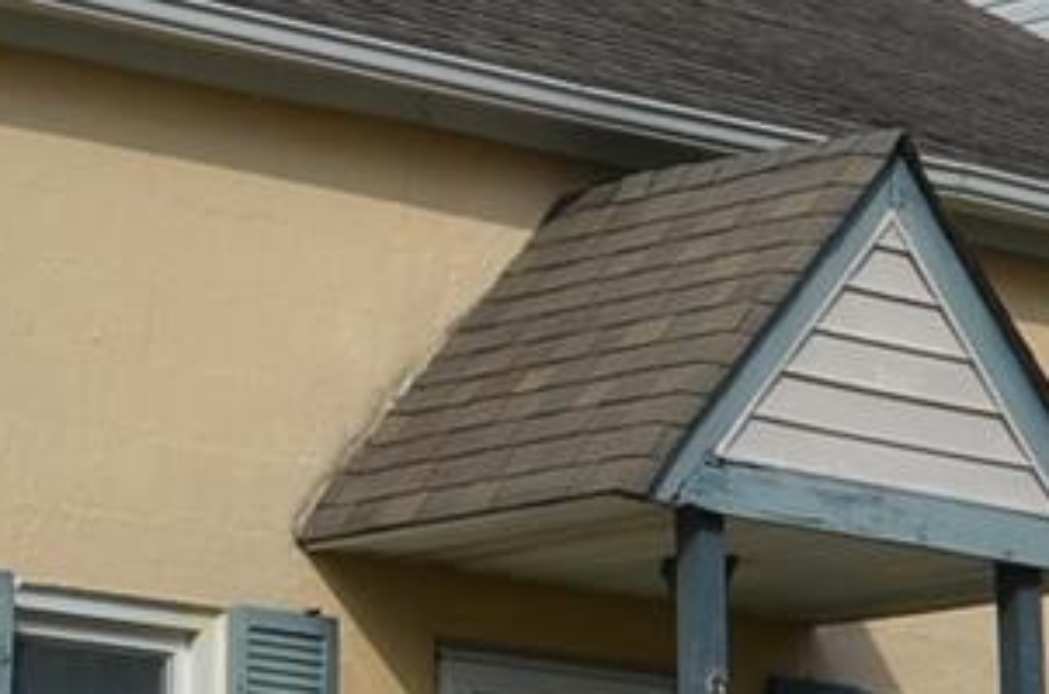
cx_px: -490
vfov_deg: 7.5
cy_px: 496
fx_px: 5321
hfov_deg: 10.9
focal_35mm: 183
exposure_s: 1/320
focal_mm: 18
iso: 100
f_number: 9
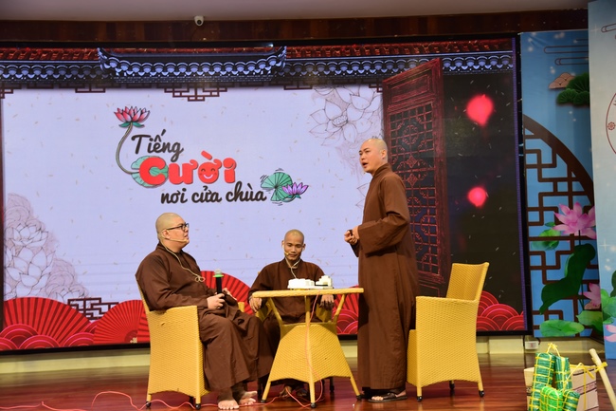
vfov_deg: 23.4
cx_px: 308
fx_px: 992
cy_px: 206
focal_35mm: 58
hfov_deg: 34.5
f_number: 5.6
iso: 1250
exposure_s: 1/30
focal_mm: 58
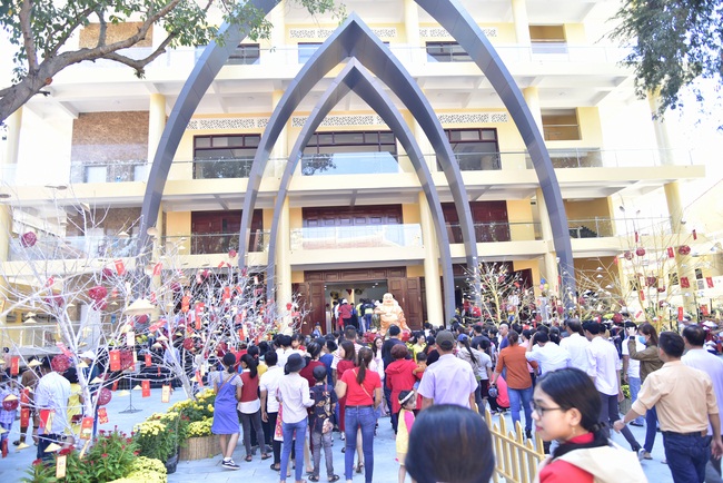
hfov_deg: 73.7
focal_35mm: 24
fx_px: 482
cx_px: 362
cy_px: 242
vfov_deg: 53.2
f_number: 4
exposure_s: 1/125
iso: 320
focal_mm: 24
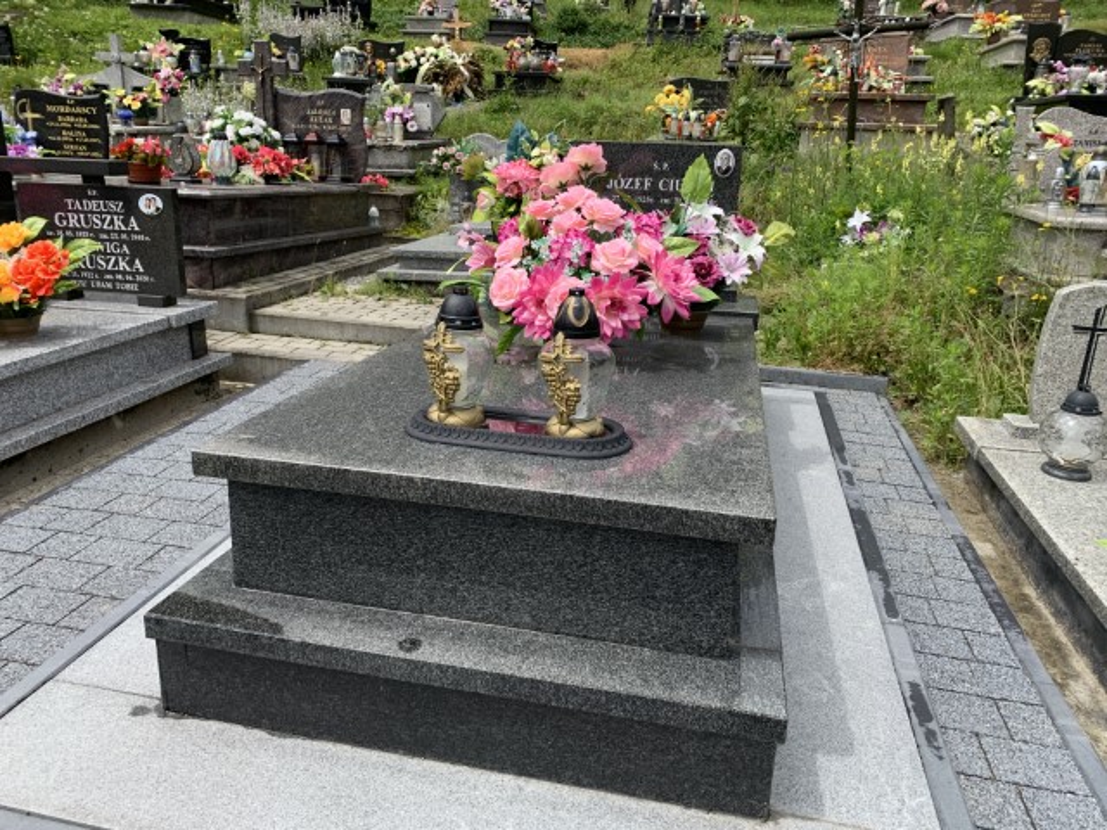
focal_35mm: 26
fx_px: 831
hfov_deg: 67.3
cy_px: 415
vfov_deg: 53.1
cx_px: 554
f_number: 1.8
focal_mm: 4.25
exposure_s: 1/1513
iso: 25
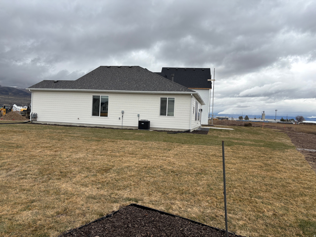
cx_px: 158
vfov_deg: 53.1
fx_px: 237
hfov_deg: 67.3
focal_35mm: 26
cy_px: 118
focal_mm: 5.96
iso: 50
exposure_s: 1/805
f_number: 1.6
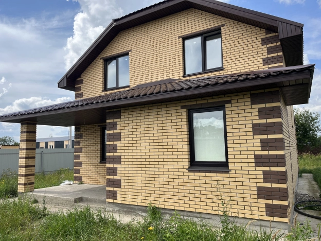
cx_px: 160
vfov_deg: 53.1
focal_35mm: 26
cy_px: 120
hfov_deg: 67.3
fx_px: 241
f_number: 1.6
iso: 50
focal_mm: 5.1
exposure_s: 1/2179
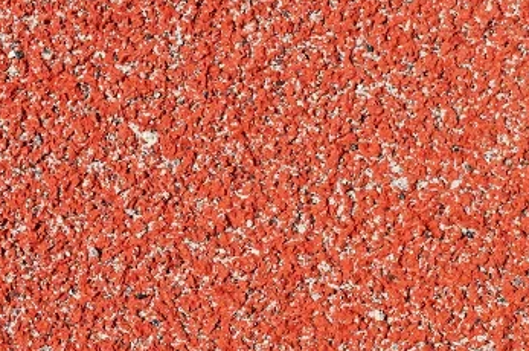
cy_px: 307
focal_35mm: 136
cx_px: 288
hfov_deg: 15.1
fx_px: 1999
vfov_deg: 10.0
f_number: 8
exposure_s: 1/250
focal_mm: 35
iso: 100
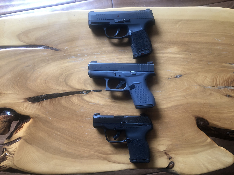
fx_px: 189
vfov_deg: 49.7
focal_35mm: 28
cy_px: 88
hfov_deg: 63.4
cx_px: 117
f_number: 1.8
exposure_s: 1/24
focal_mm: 3.99
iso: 40
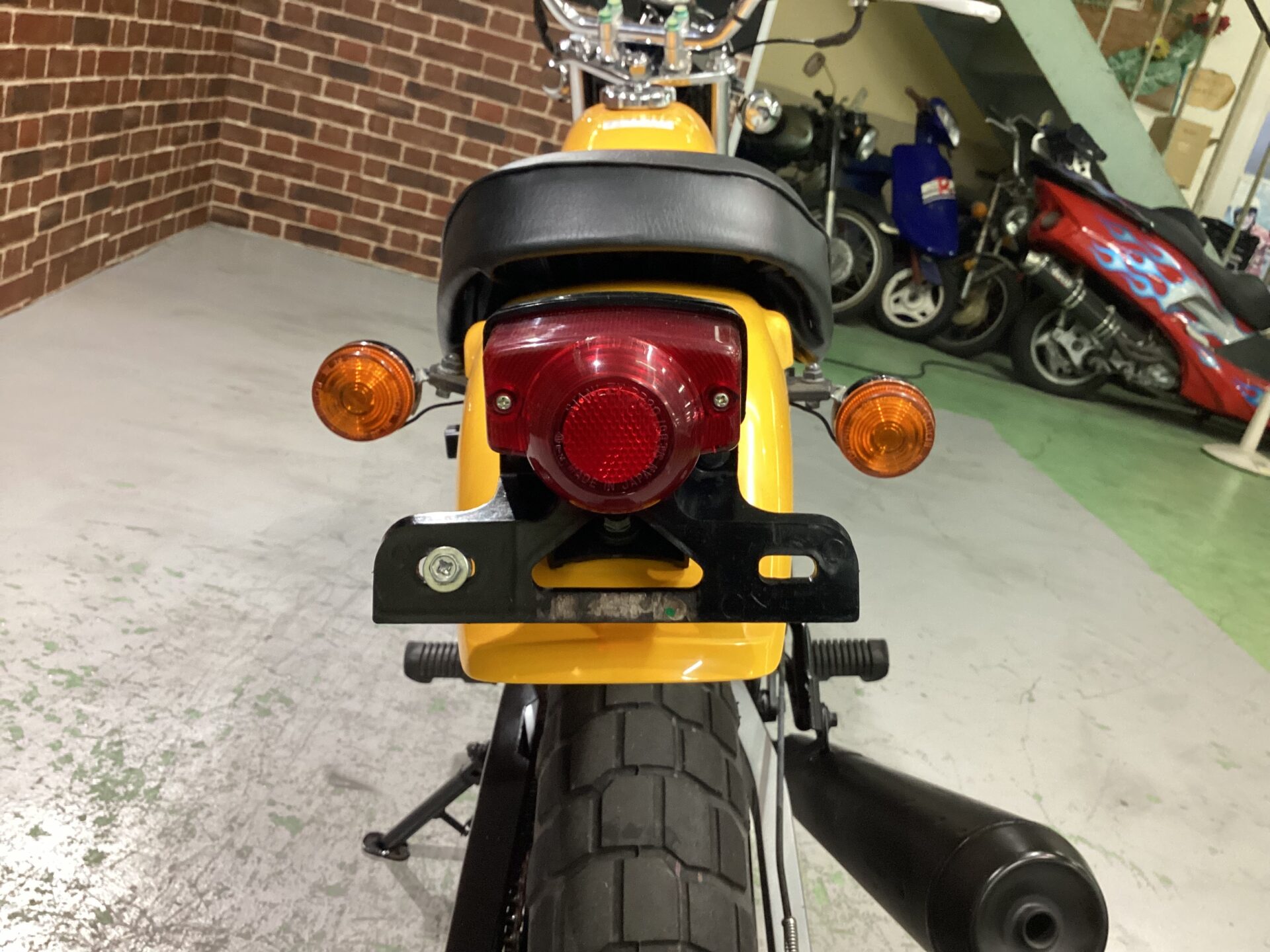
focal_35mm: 31
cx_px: 635
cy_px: 476
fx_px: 1137
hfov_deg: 58.4
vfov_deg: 45.4
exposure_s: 1/60
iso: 250
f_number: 2.4
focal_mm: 3.3
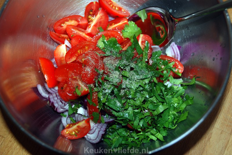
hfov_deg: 33.4
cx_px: 116
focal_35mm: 60
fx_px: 387
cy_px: 78
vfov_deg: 22.7
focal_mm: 40
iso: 200
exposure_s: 1/60
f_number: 4.5
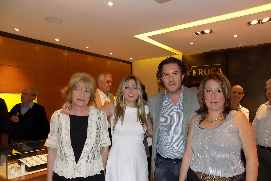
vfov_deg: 47.5
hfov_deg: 67.2
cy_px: 112
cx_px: 148
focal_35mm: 27
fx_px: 203
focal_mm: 4
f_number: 3.1
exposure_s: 1/30
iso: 200
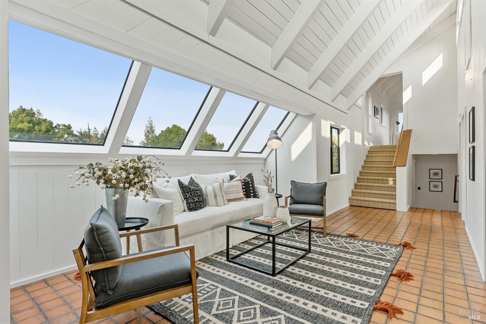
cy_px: 162
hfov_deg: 89.4
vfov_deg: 66.8
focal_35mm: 18
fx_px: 246
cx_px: 243
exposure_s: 1/25
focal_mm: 18.2
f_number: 9
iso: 100
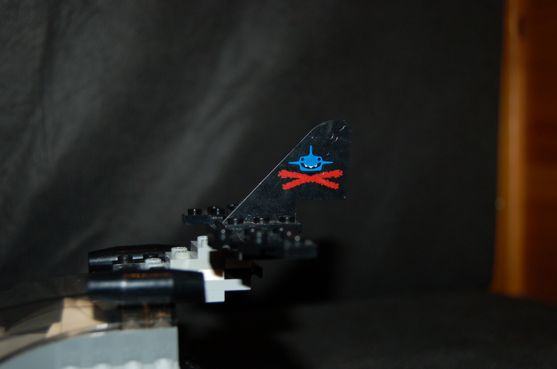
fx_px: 741
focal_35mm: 48
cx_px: 278
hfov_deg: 41.2
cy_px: 184
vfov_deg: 28.0
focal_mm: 32
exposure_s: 1/60
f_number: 4.5
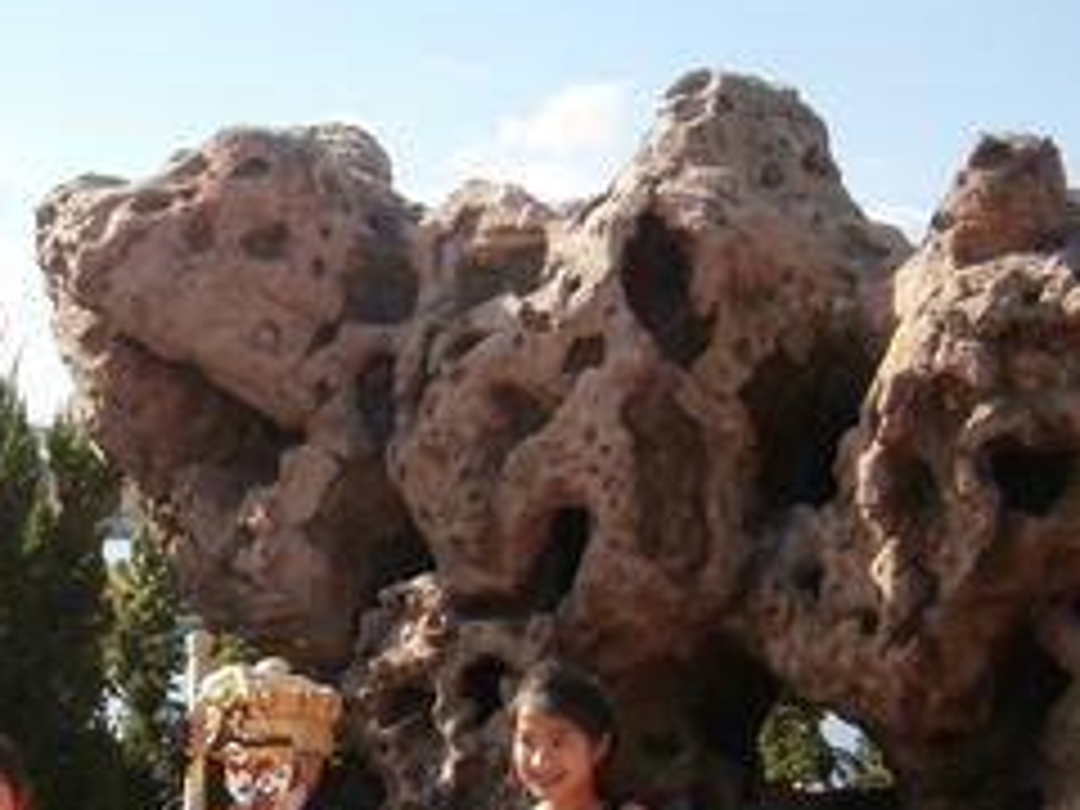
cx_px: 104
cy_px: 749
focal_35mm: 98
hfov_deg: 19.7
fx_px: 3058
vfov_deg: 14.9
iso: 80
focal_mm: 8.3
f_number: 3.4
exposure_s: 1/500
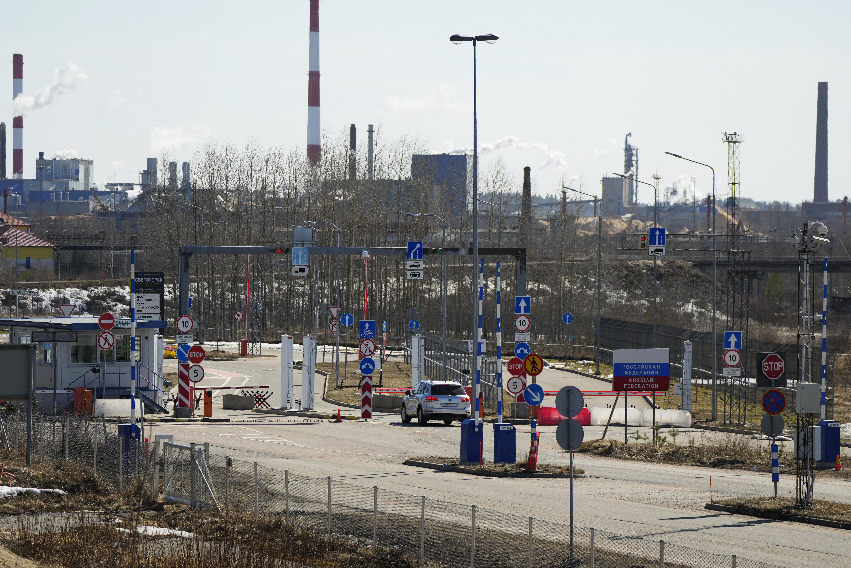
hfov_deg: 11.9
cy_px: 279
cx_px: 420
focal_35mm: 173
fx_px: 4089
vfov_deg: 7.9
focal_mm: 166
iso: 320
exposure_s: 1/2500
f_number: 5.6
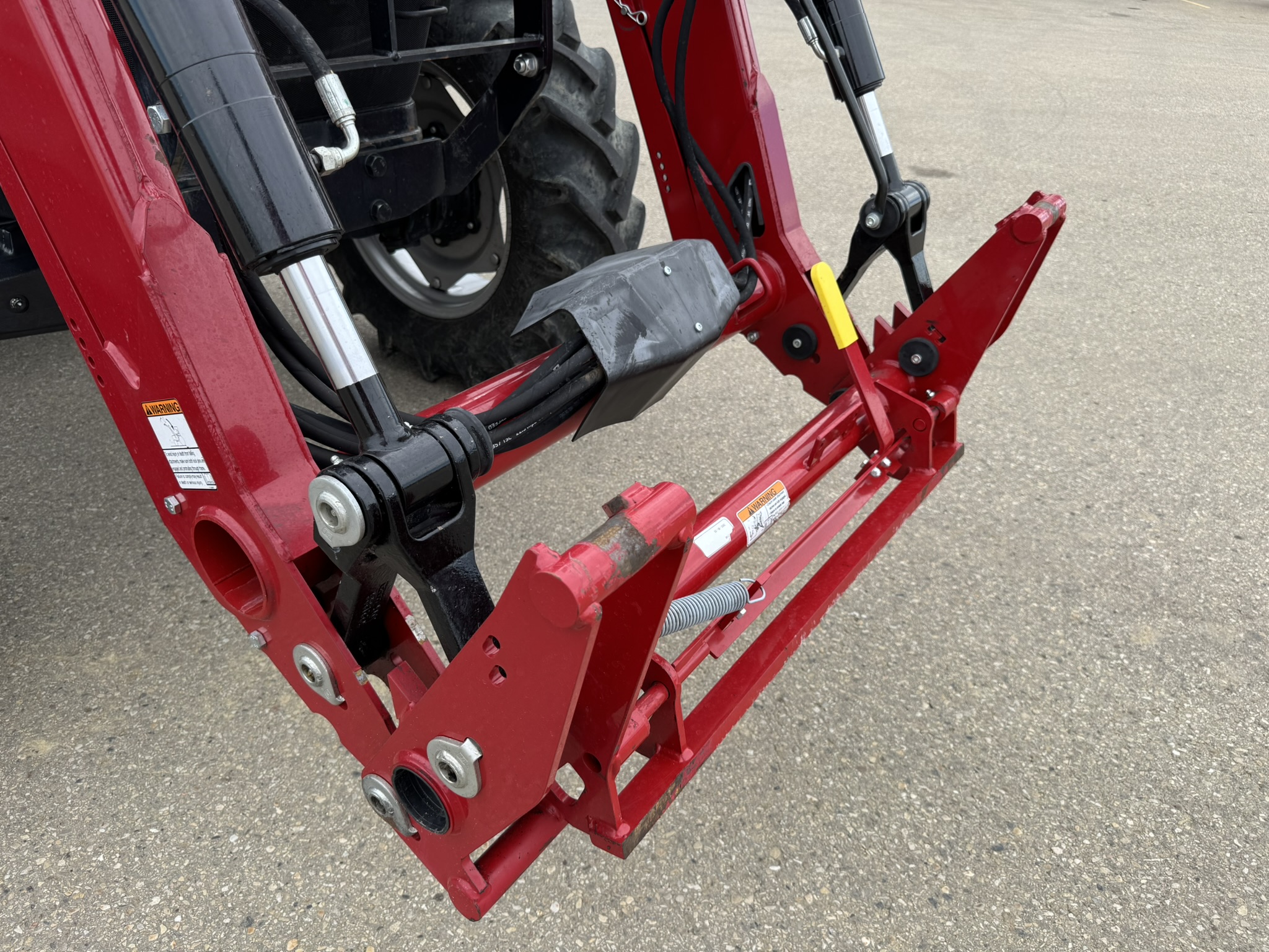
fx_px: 880
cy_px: 476
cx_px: 634
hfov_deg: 71.6
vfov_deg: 56.8
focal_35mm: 24
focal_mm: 6.76
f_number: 1.78
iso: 80
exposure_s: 1/995
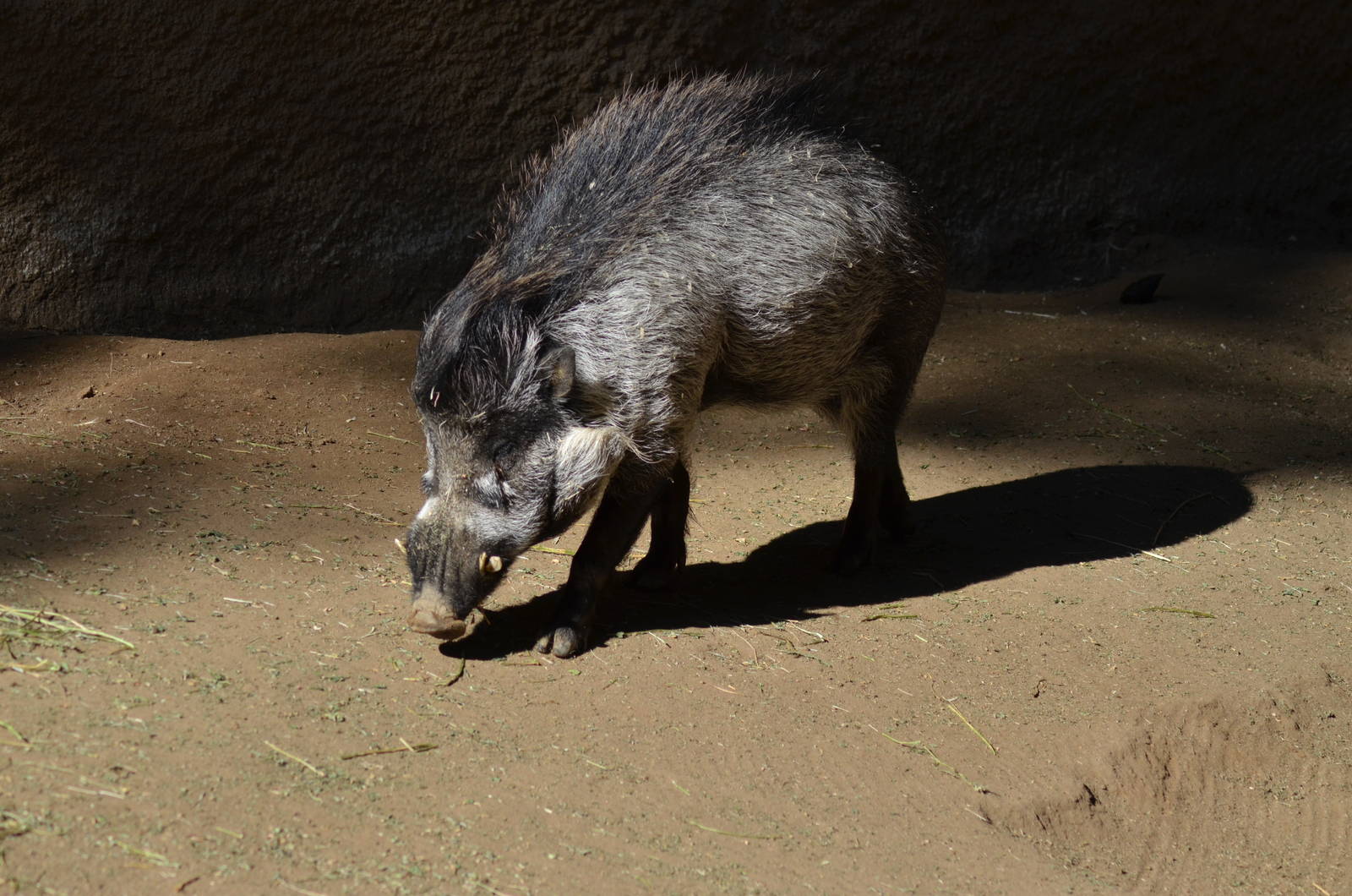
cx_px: 676
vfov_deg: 6.1
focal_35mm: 225
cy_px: 448
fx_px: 8433
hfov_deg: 9.2
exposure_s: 1/2000
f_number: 5.6
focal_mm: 150
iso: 400
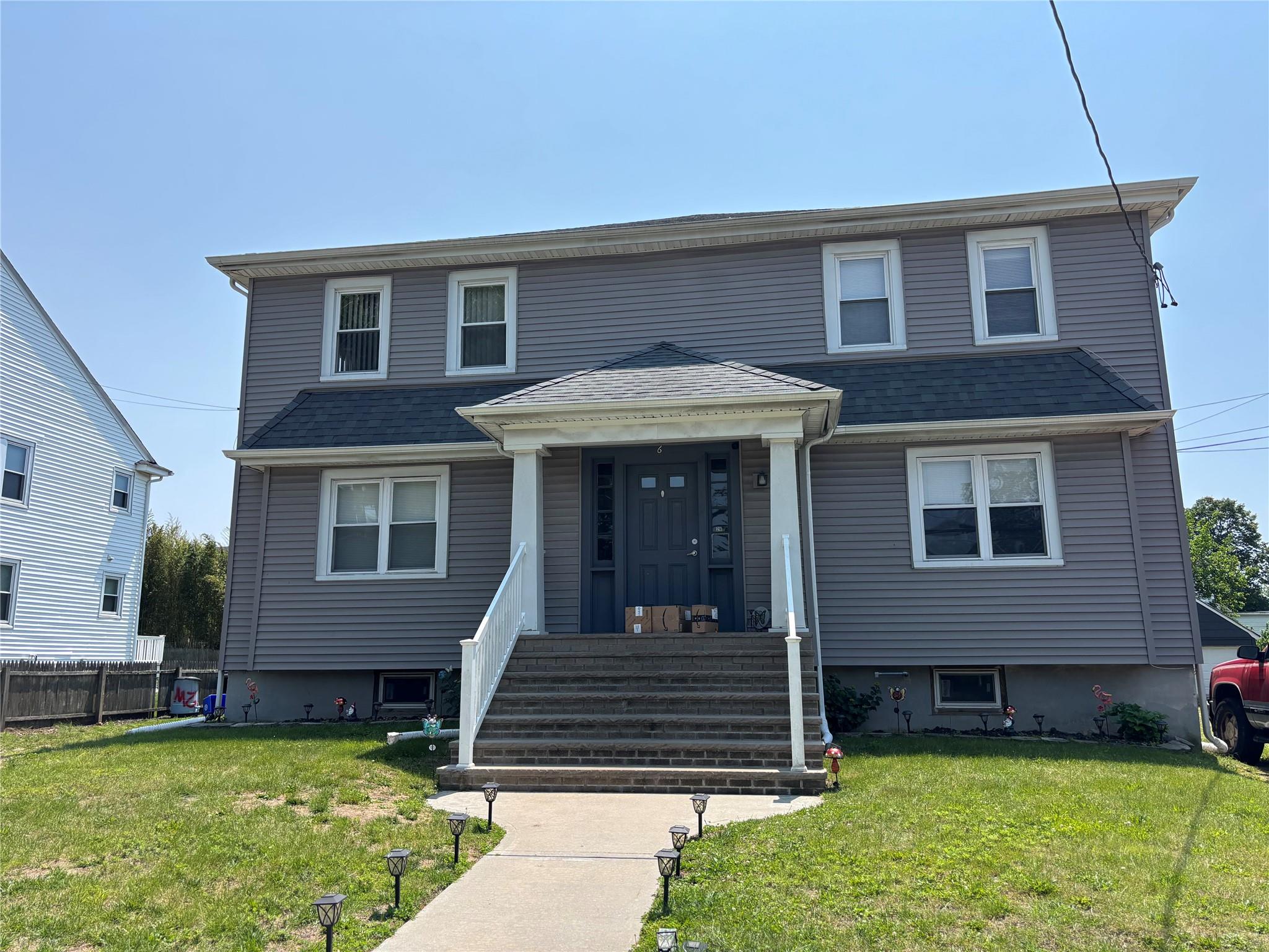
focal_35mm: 26
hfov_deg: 67.3
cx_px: 634
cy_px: 476
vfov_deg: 53.1
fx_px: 953
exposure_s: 1/3413
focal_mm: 5.96
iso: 50
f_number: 1.6
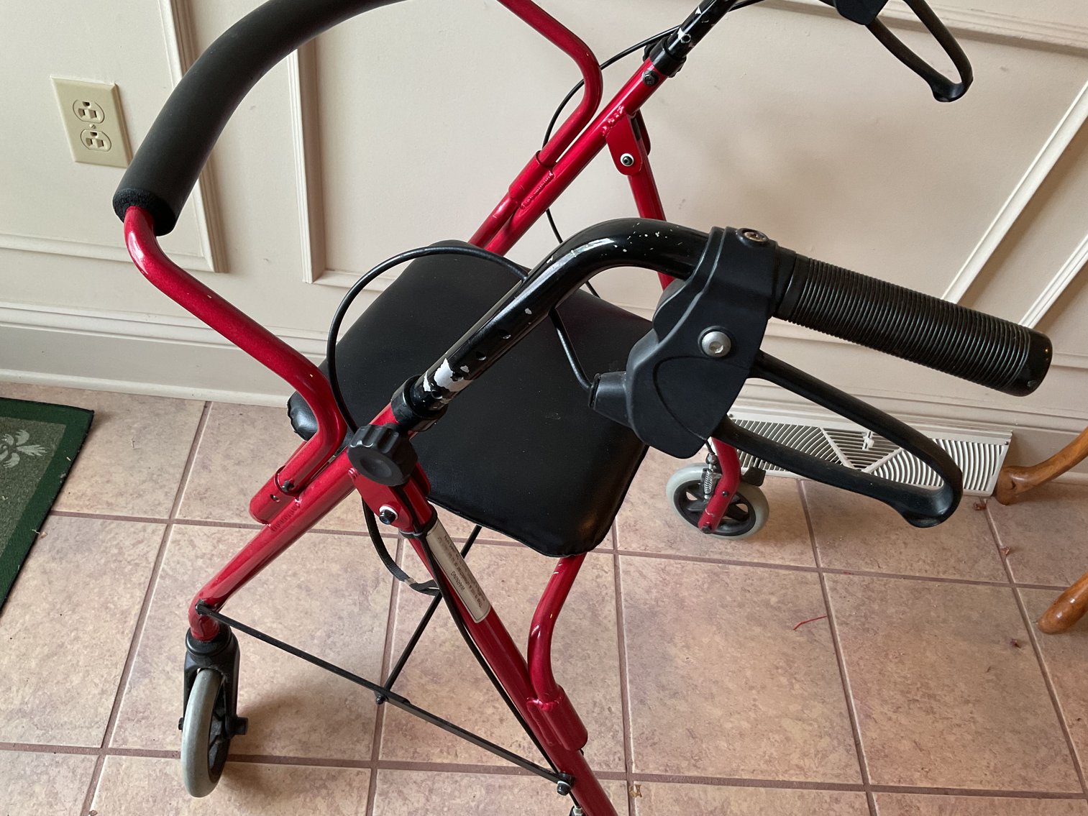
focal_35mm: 29
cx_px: 544
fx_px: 912
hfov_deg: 61.7
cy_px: 408
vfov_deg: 48.2
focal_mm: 3
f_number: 1.8
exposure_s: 1/60
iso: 100
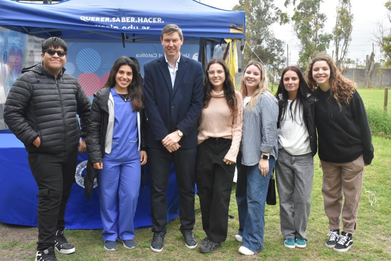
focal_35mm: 40
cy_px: 130
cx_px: 196
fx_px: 440
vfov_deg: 33.0
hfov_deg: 47.9
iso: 1600
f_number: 11
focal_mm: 27
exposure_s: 1/500
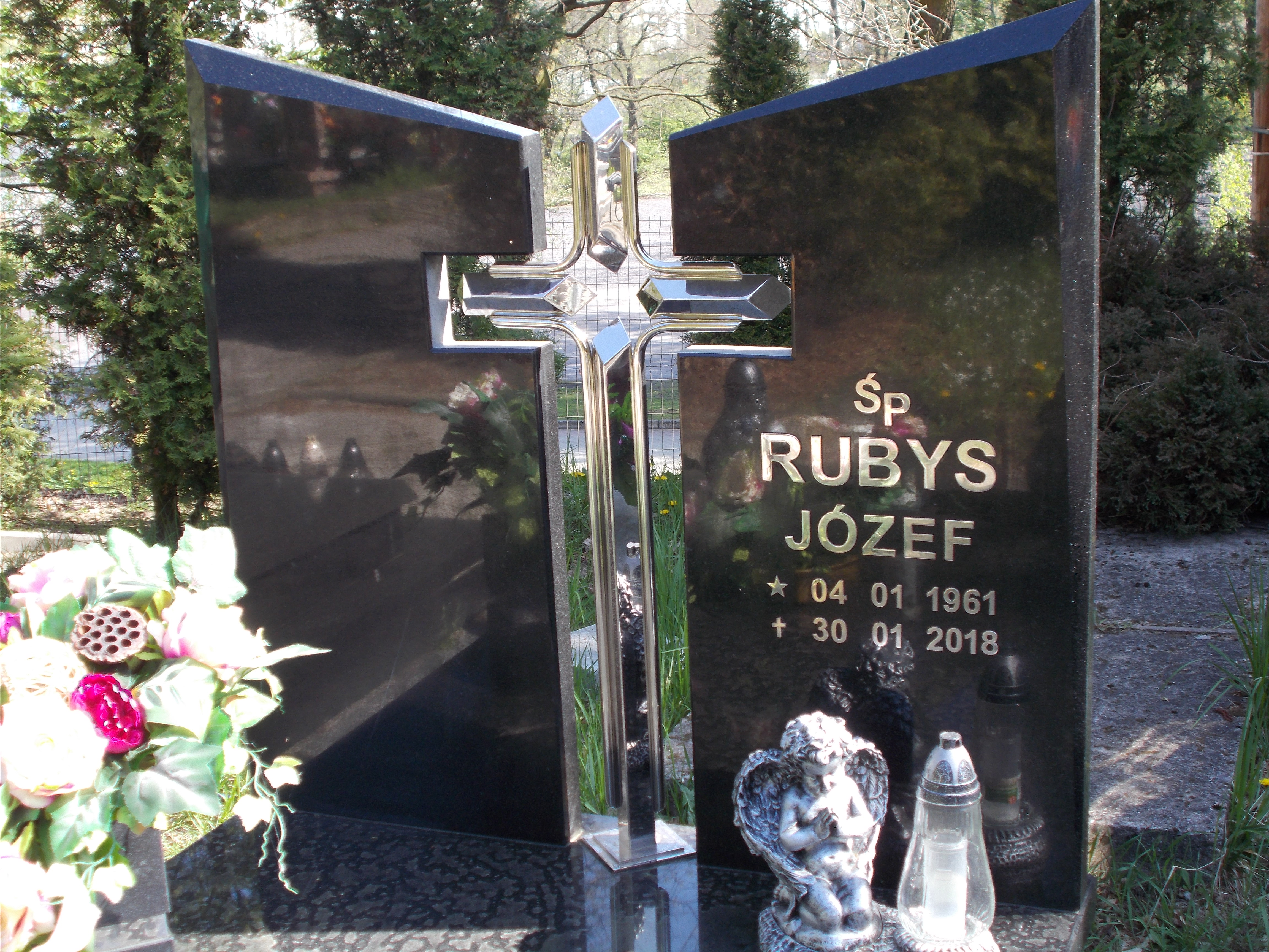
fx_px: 1833
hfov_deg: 38.2
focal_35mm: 50
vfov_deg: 29.1
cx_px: 634
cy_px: 476
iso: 80
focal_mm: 9
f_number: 4.5
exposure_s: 1/60
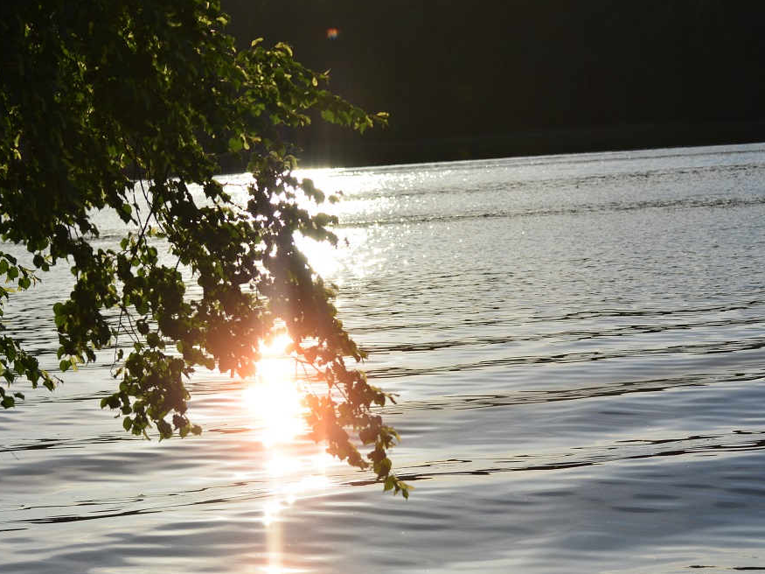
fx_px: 2541
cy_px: 287
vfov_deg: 12.9
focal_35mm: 115
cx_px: 398
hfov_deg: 17.1
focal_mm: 70
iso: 320
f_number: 5
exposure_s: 1/8000
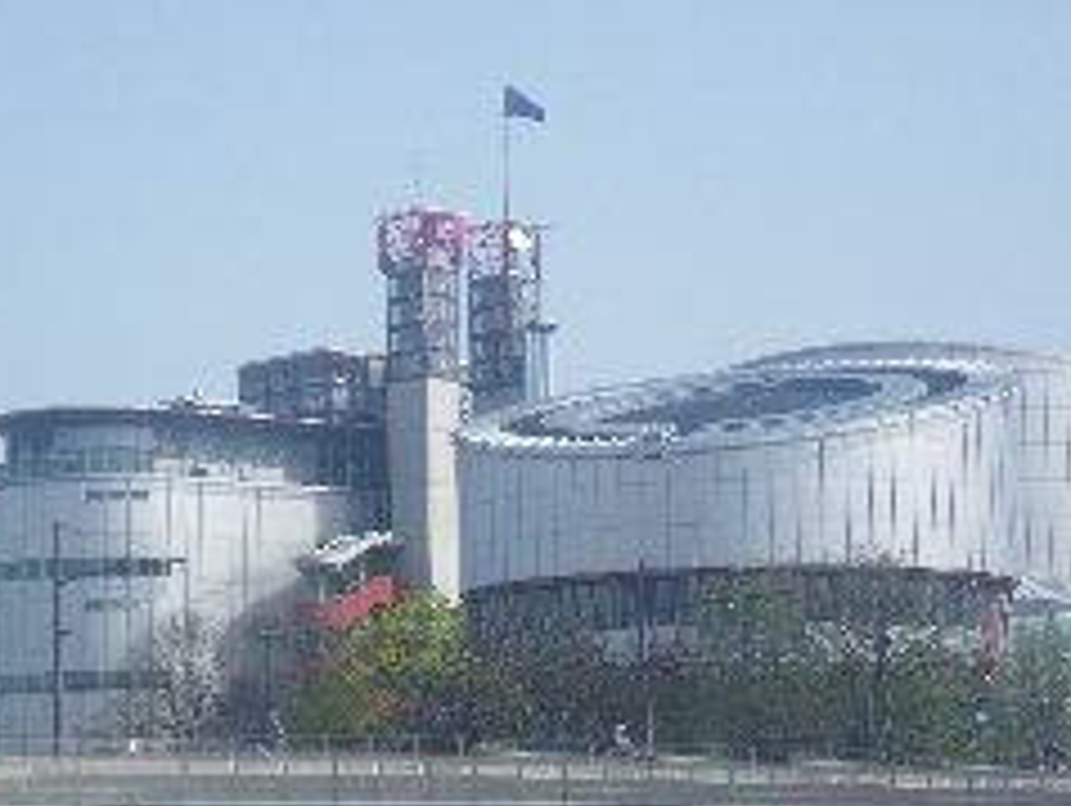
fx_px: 3840
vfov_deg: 12.0
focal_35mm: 124
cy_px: 540
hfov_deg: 15.8
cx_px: 369
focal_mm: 13.7
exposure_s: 1/250
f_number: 4.8
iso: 50
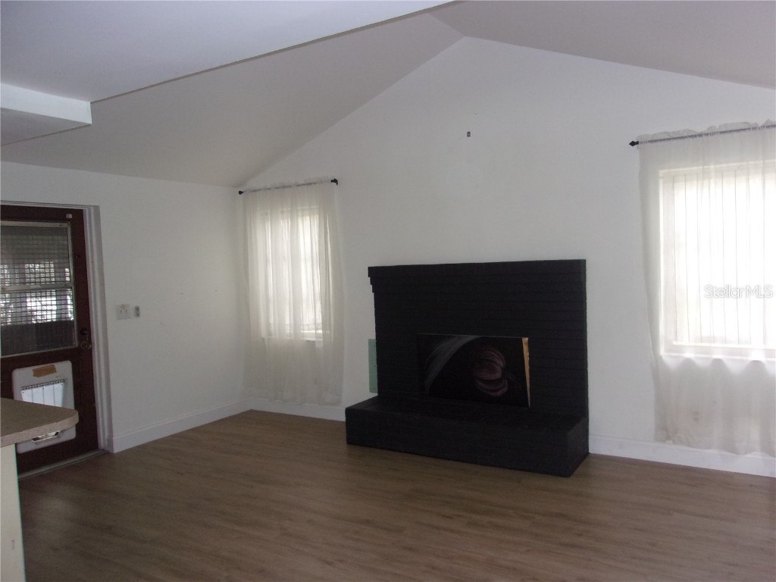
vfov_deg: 51.4
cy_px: 291
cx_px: 388
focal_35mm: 27
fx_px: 605
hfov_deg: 65.3
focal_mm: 4.9
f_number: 3
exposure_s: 1/34
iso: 200
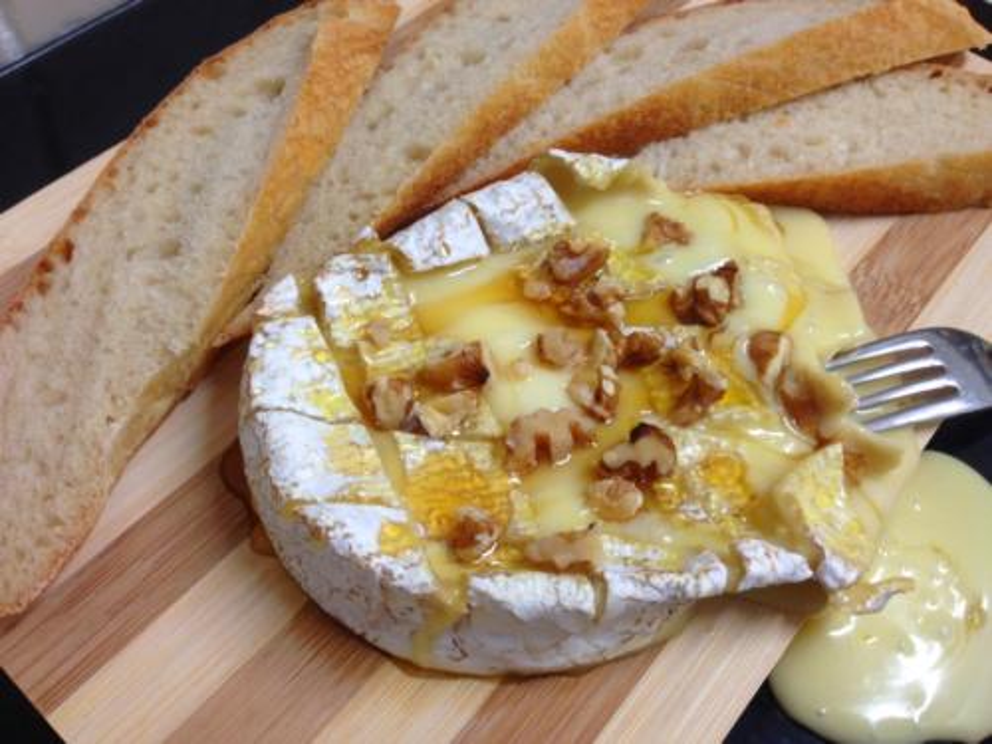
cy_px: 372
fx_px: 946
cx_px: 496
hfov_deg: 55.4
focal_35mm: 33
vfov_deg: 42.9
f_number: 2.4
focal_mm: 4.12
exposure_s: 1/20
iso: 50
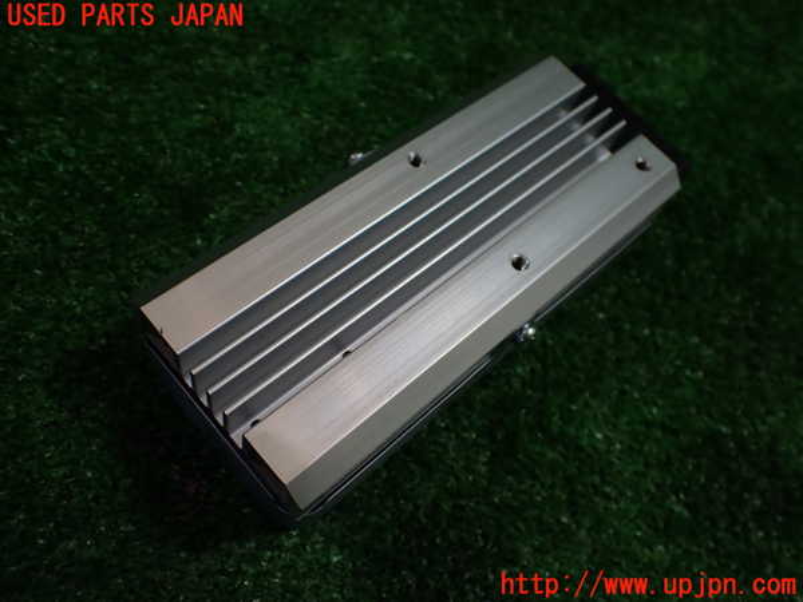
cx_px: 402
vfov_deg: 46.8
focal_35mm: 30
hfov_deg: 60.0
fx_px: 696
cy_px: 301
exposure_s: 1/125
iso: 160
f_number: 2.3
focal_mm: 5.4
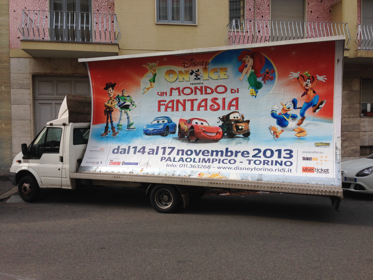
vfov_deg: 42.9
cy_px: 140
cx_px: 186
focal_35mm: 33
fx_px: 356
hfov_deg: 55.4
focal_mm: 4.12
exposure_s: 1/695
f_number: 2.4
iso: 50
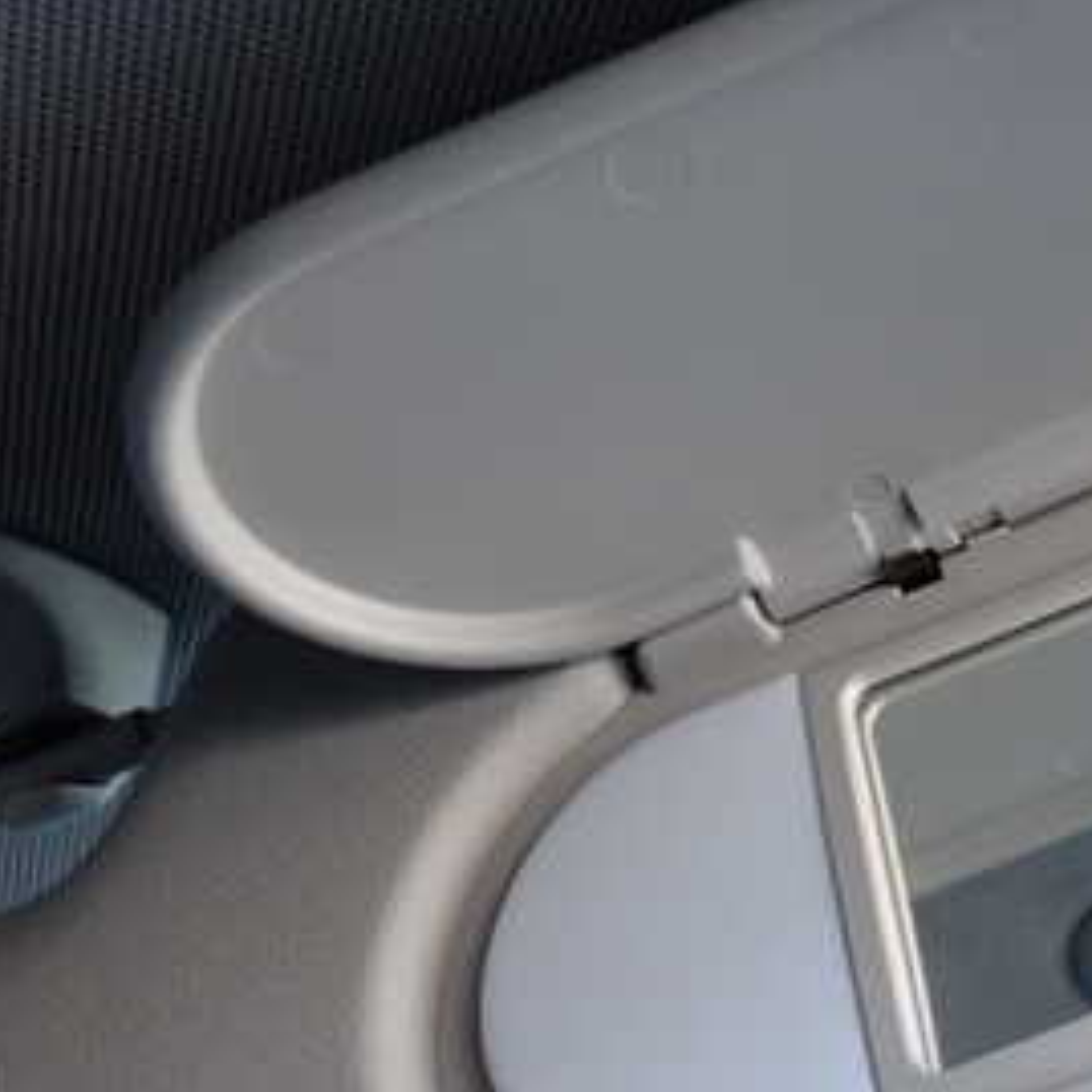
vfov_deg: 27.3
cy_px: 483
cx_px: 1193
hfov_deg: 25.4
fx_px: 2248
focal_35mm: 63
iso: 320
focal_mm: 5.79
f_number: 2.4
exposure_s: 1/125
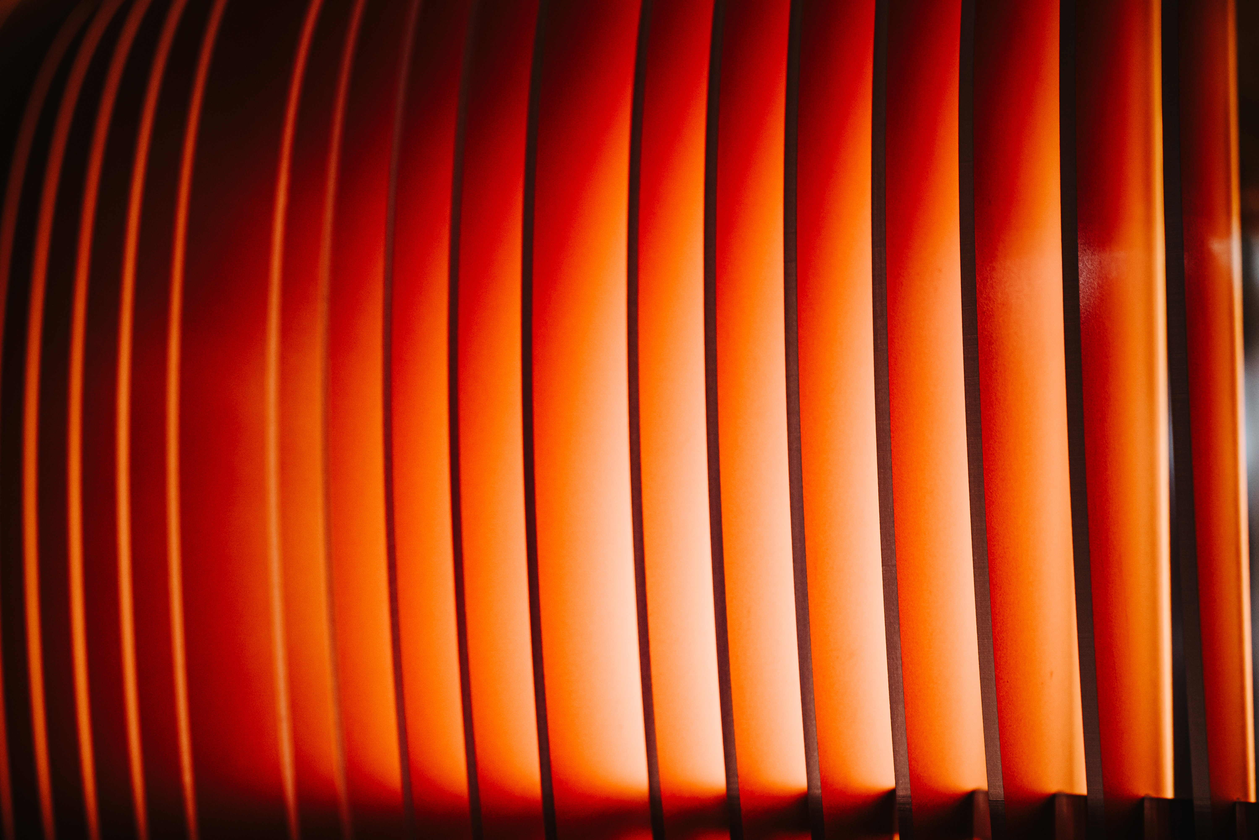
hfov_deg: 37.9
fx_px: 1836
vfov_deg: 25.8
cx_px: 630
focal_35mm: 52
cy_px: 420
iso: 800
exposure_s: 1/60
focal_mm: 35
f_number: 4
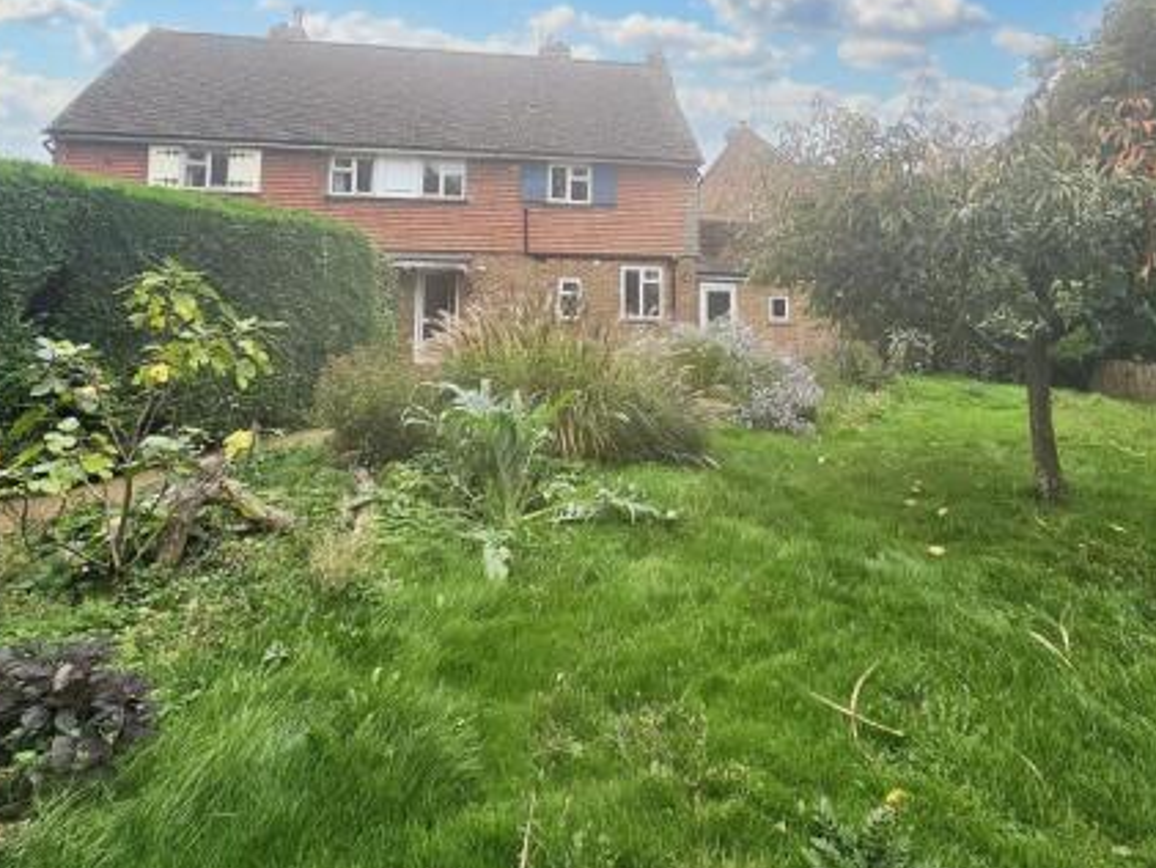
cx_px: 583
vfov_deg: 69.4
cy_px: 282
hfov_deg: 87.7
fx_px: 601
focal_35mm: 18
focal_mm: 2.2
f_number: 2.2
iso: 50
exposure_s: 1/390
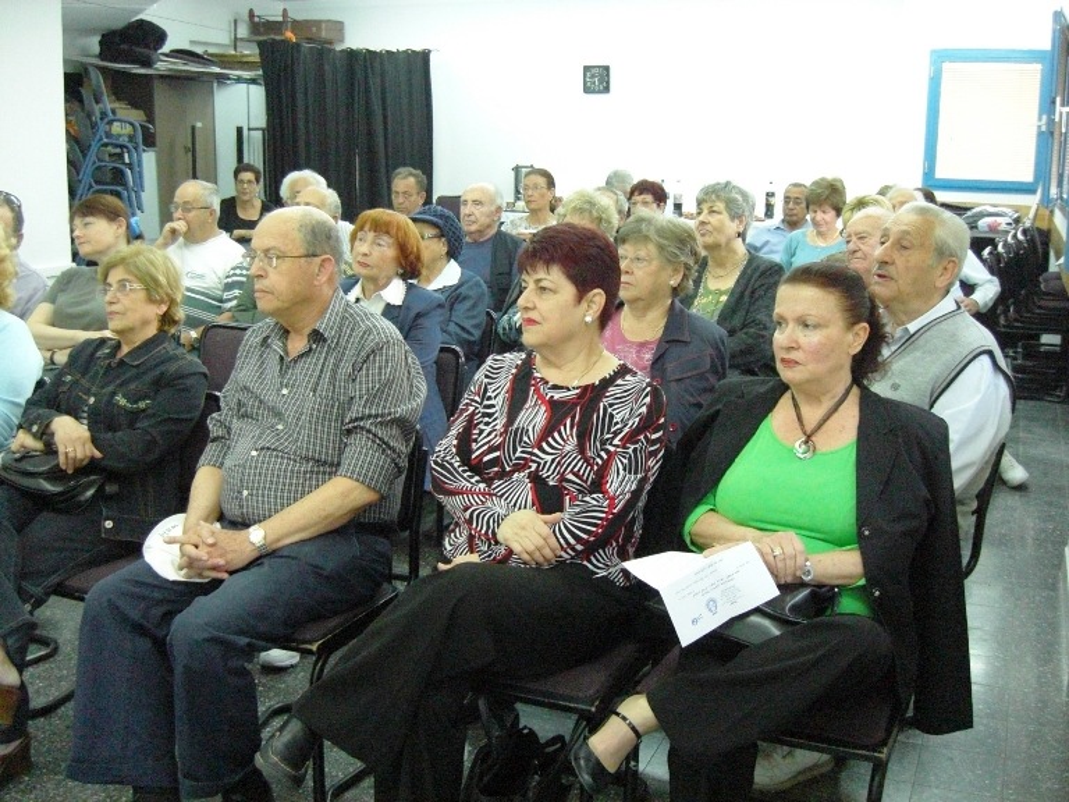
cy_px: 401
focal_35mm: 38
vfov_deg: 37.7
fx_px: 1174
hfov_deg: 49.0
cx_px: 534
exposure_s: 1/125
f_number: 2.8
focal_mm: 7.9
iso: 800
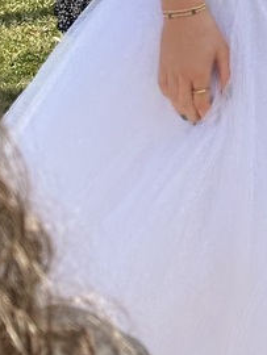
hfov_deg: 7.9
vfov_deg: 10.4
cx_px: 489
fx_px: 1869
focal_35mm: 182
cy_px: -231
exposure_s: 1/3731
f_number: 1.78
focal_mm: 6.86
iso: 64
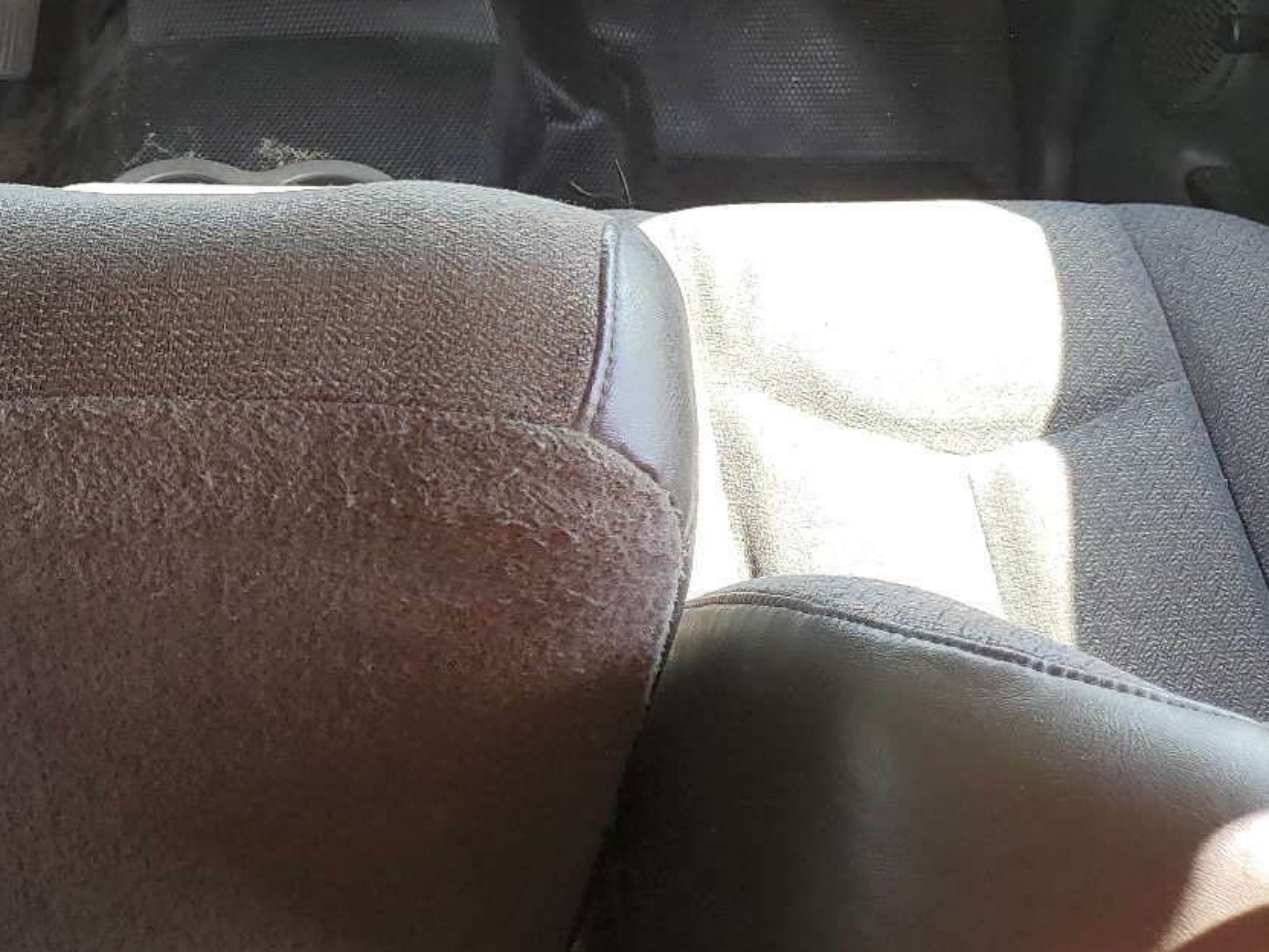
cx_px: 203
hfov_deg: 36.5
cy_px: 247
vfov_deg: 28.7
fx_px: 1833
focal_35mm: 50
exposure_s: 1/152
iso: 50
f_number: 1.5
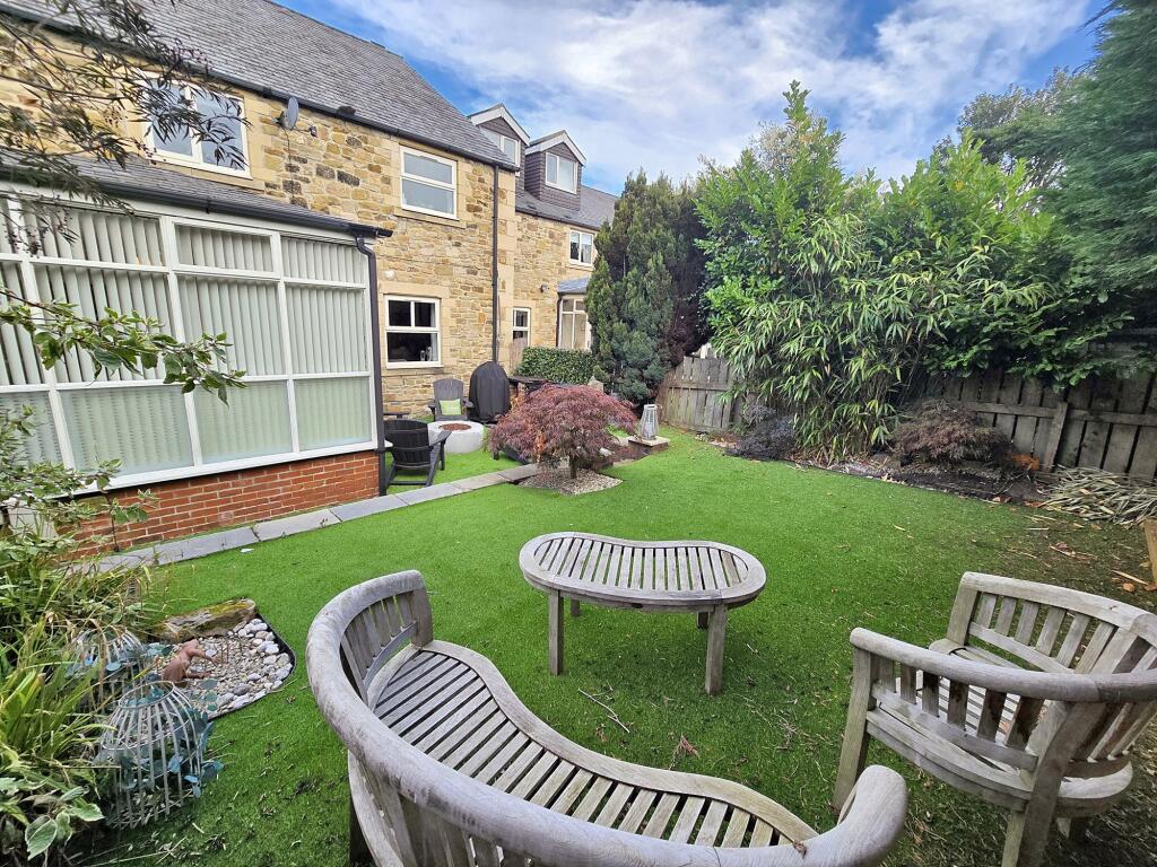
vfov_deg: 89.9
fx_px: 435
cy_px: 434
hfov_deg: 106.2
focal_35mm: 13
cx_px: 578
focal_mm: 2.2
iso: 50
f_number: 2.2
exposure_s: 1/415
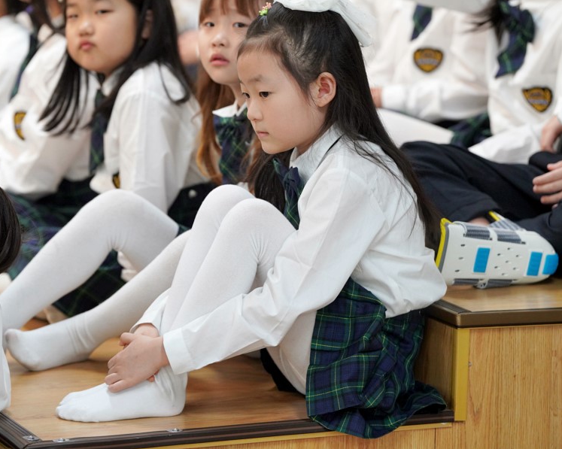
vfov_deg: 8.5
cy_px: 224
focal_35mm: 181
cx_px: 269
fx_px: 3009
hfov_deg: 10.7
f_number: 4
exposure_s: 1/200
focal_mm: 160
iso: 2500
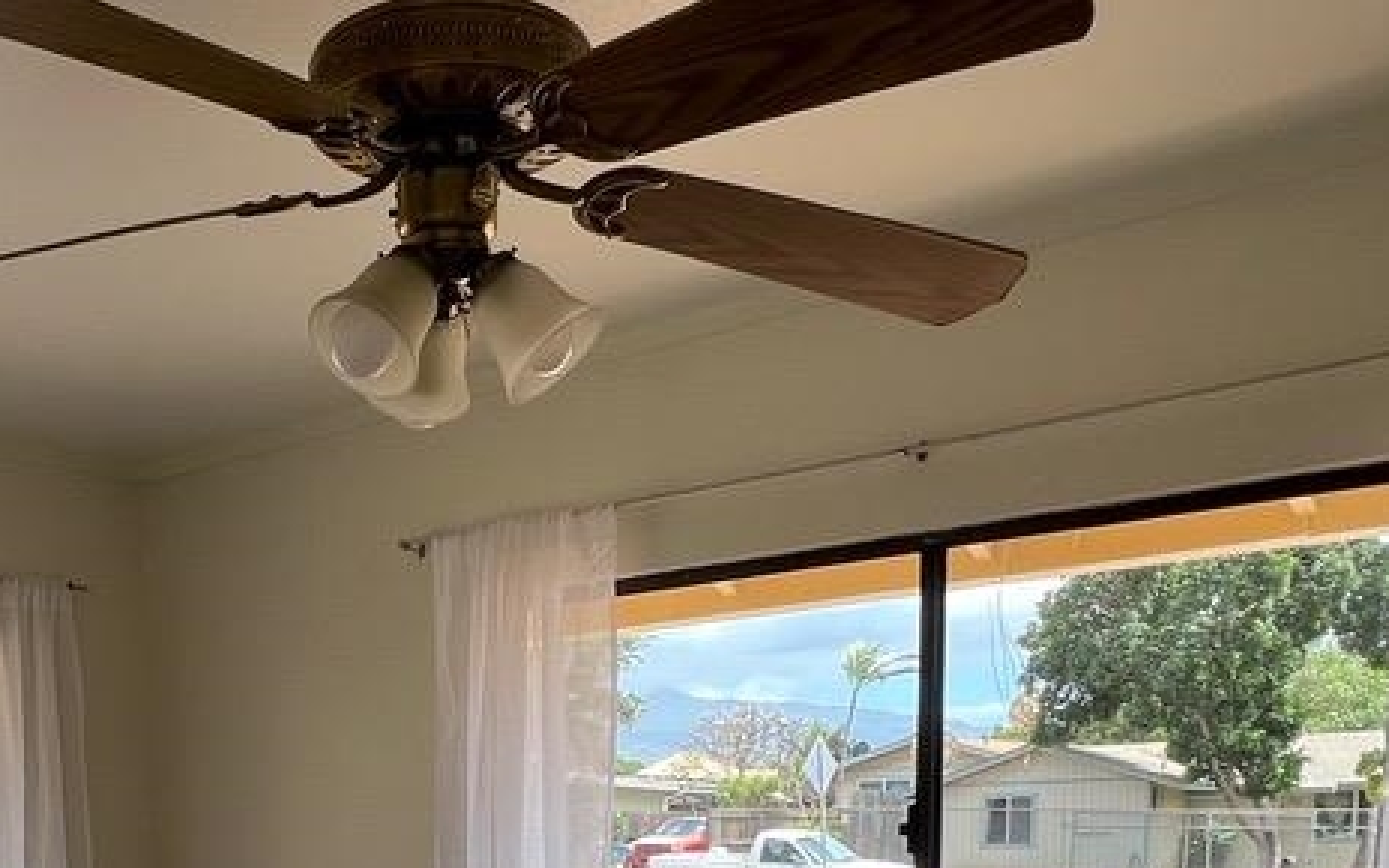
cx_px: 305
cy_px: 1003
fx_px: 1438
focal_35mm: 38
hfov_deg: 49.0
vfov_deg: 29.5
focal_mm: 1.57
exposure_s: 1/249
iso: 32
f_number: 1.8
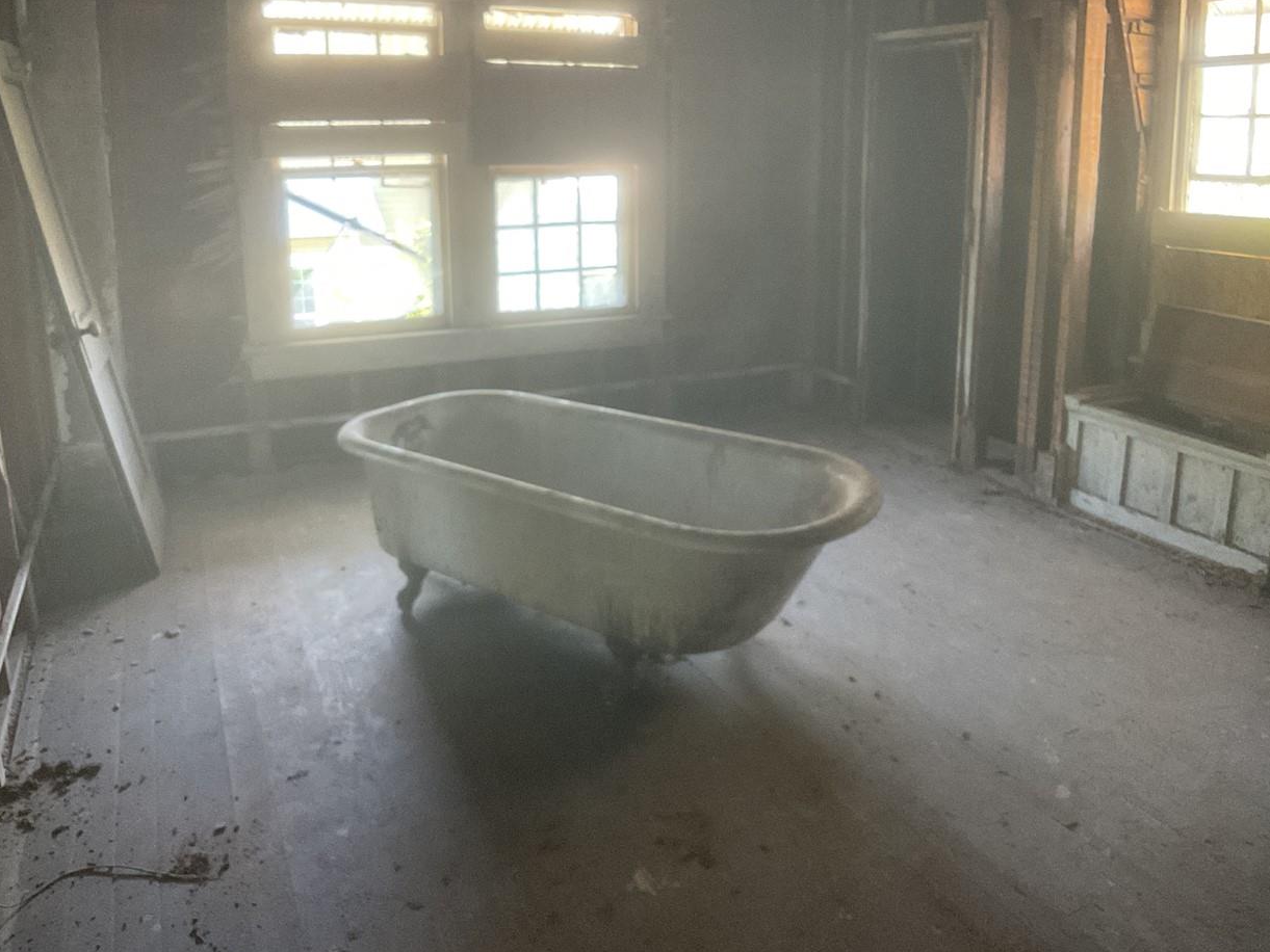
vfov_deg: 37.4
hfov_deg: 48.9
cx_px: 595
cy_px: 338
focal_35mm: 38
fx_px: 1394
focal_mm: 3
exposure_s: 1/60
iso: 200
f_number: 1.8
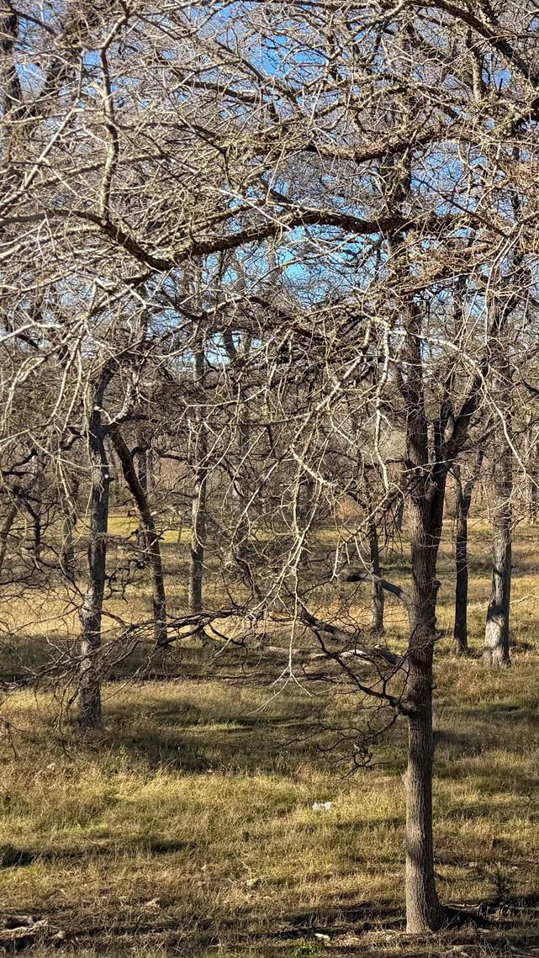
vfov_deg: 43.7
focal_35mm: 47
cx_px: 807
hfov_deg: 21.4
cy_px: 433
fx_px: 1194
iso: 80
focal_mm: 6.76
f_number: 1.78
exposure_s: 1/2110
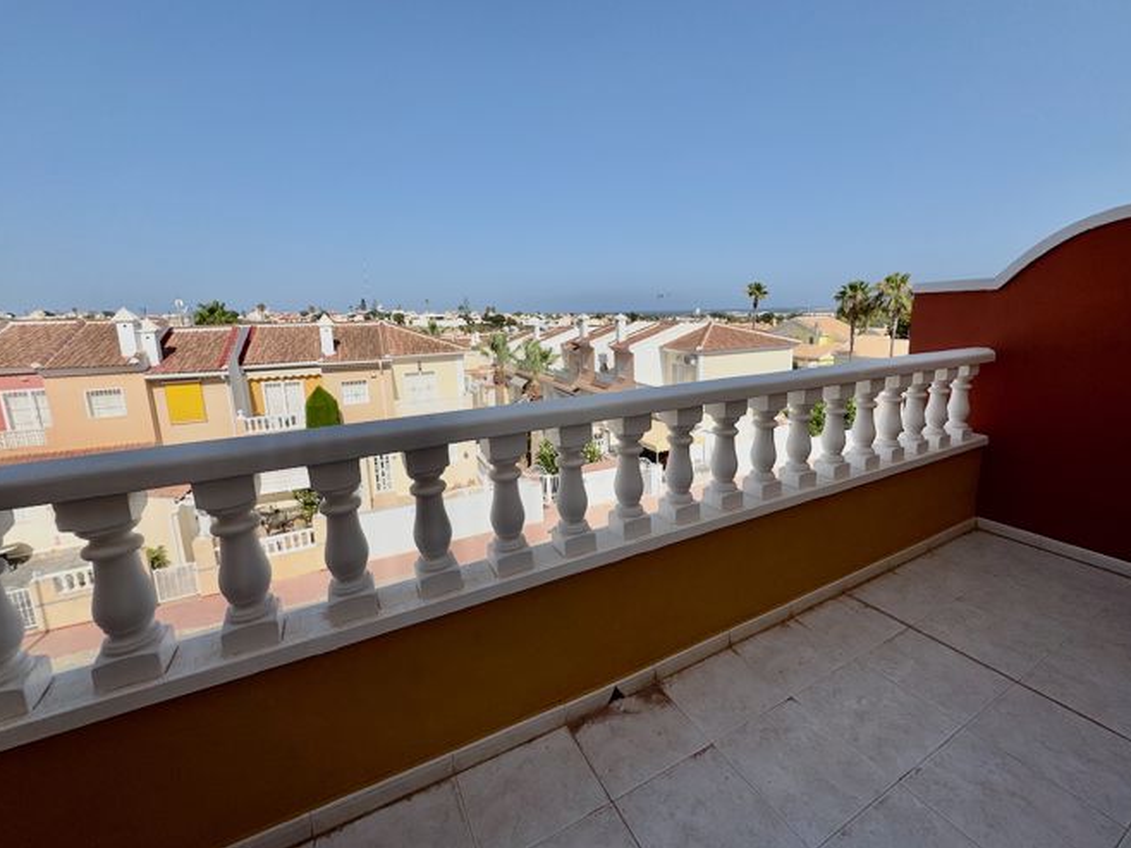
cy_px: 396
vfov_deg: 81.6
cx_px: 596
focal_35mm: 15
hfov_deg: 98.1
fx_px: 490
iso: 50
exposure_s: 1/3906
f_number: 2.2
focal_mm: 2.22
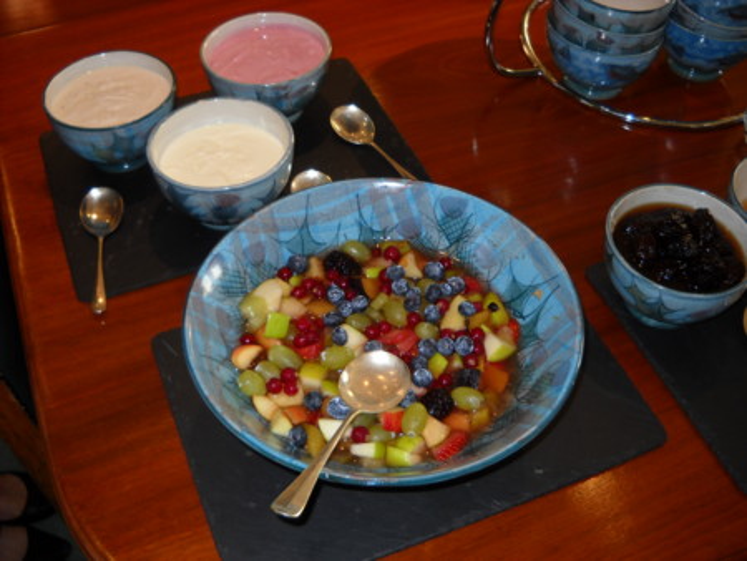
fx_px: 885
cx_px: 374
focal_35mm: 41
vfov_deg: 35.2
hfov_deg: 45.8
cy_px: 280
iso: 64
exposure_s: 1/30
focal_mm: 6.72
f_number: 3.1
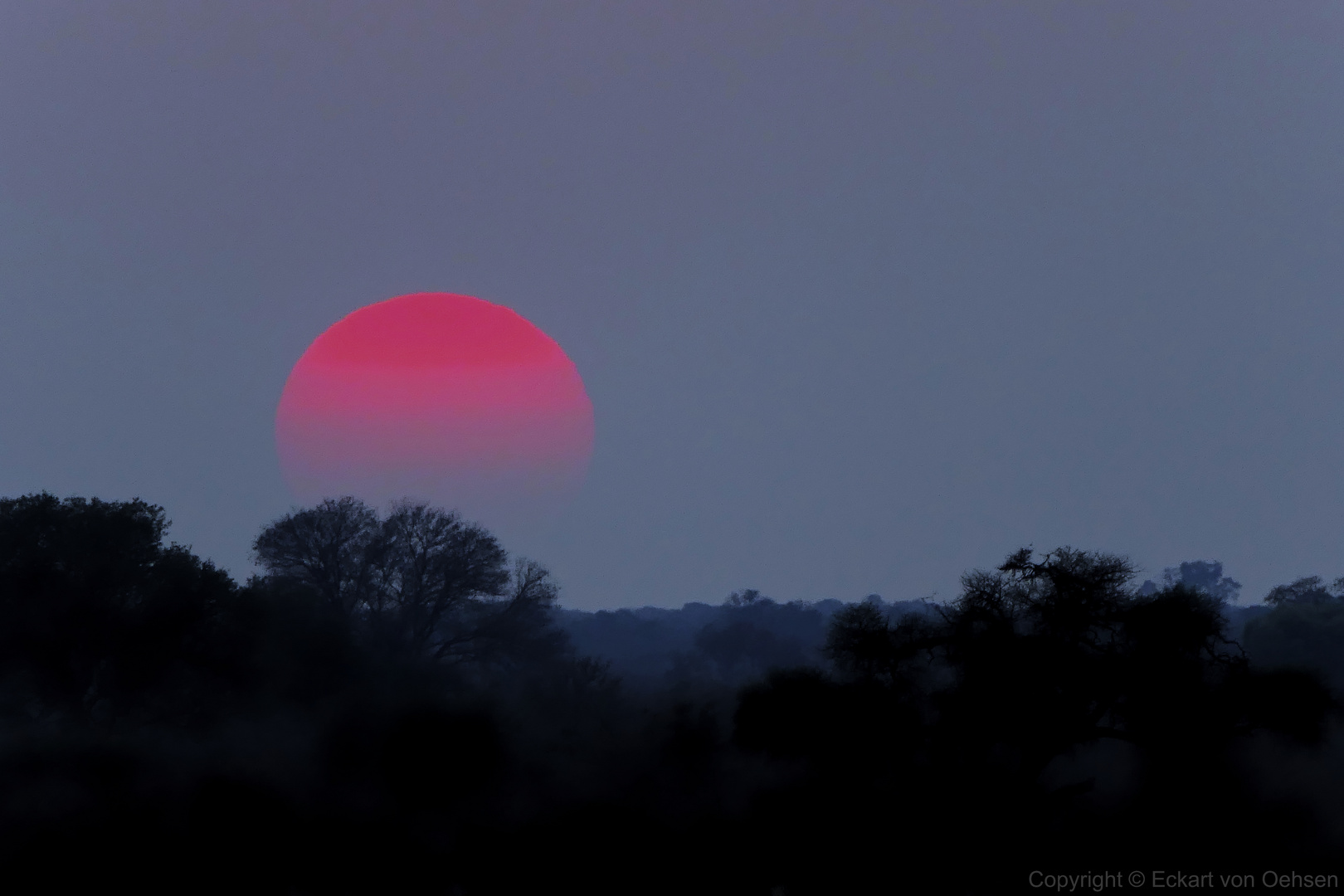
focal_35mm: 960
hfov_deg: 2.1
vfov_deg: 1.4
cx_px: 672
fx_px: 35837
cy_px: 448
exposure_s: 1/125
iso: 250
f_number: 4.5
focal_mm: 176
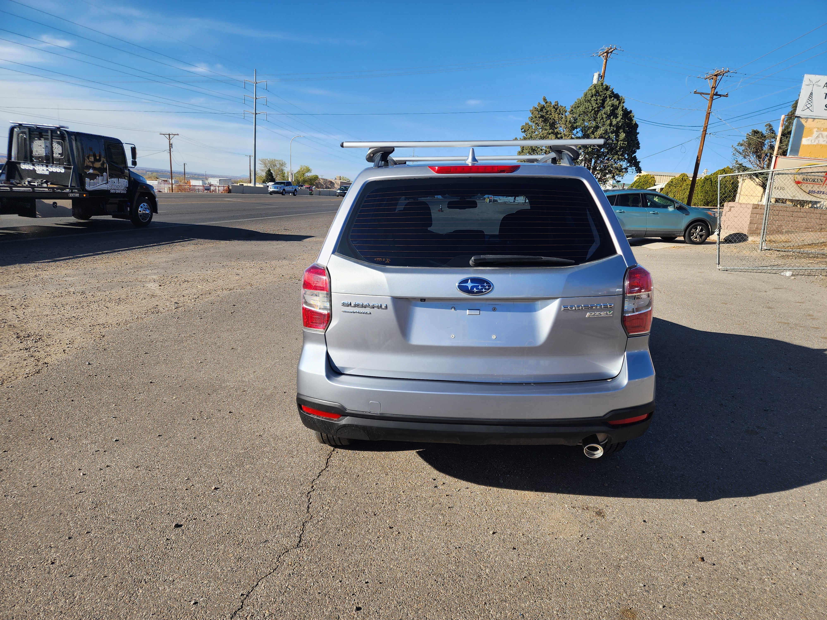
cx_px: 414
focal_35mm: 23
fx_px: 549
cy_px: 310
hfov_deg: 73.9
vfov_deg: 58.9
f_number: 1.8
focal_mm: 6.4
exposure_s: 1/827
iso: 12
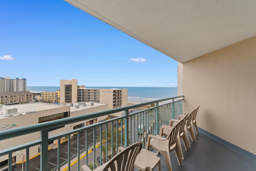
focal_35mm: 15
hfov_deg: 100.4
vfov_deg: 77.3
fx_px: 107
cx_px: 128
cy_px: 86
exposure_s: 1/60
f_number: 4.5
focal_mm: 10
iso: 100
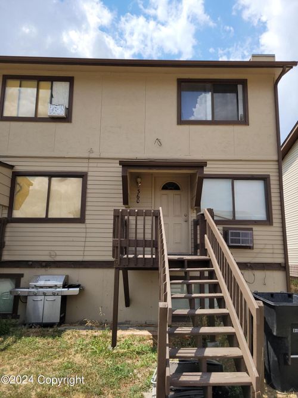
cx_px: 149
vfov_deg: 67.3
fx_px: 299
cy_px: 199
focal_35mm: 26
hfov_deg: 53.0
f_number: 1.8
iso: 40
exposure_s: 1/2404
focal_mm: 5.4
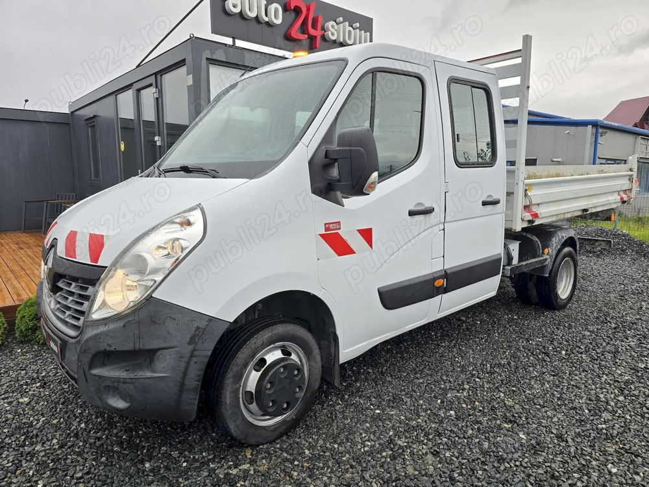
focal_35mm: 23
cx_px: 324
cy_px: 244
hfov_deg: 73.9
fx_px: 431
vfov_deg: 58.9
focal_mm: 6.3
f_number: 1.7
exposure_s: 1/180
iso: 40
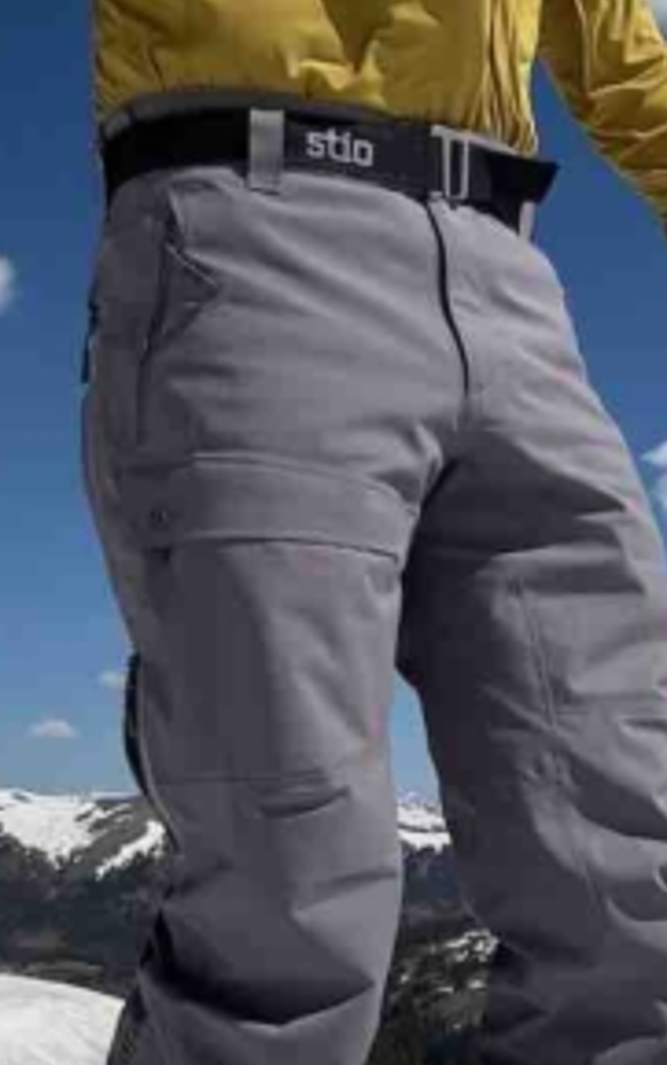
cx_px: 523
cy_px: 673
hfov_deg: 21.8
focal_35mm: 59
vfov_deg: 34.3
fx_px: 1713
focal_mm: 2.69
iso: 25
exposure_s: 1/3571
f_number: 1.9
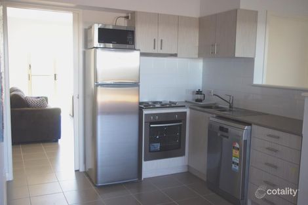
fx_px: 291
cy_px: 102
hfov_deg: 55.8
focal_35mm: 34
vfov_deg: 38.9
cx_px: 154
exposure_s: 1/60
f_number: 4
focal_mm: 23.13
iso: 800
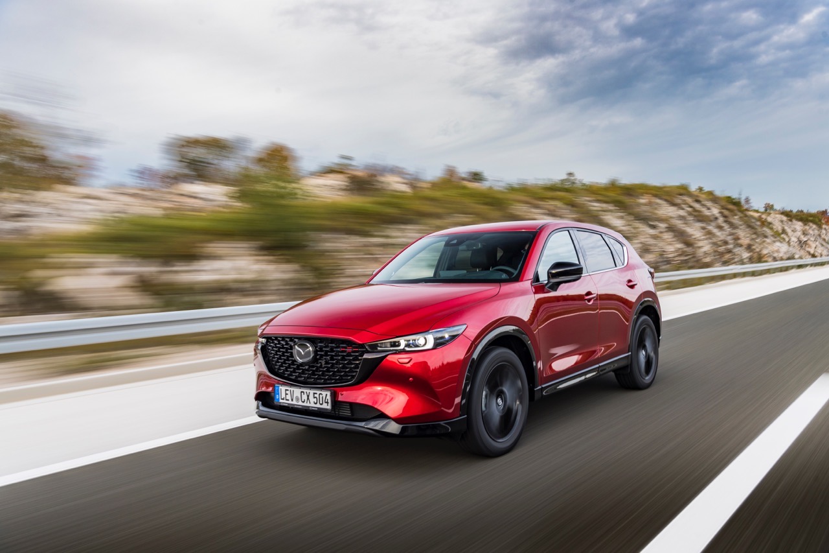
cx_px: 414
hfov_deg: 63.7
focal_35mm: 29
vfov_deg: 45.0
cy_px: 276
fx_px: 668
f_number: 8
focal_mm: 29
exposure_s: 1/20
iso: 100
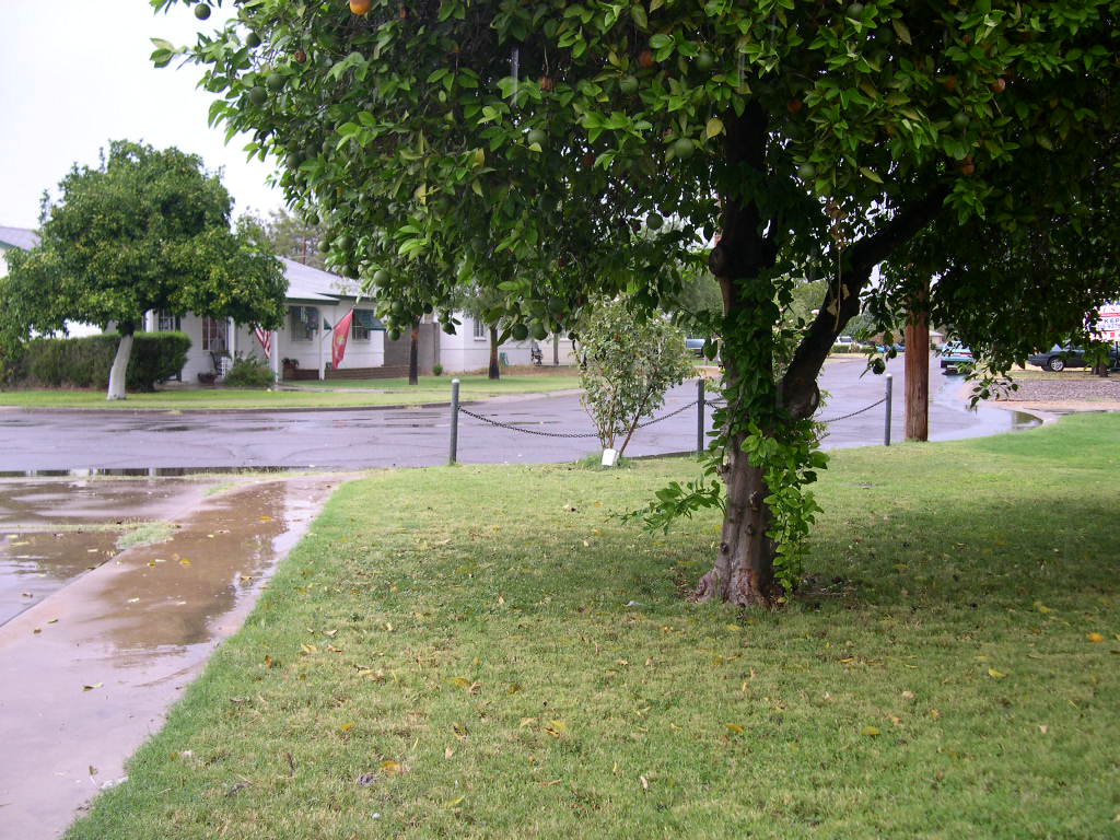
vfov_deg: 37.7
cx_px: 560
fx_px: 1229
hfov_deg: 49.0
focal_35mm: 38
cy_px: 420
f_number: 2.8
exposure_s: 1/90
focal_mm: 8
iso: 100
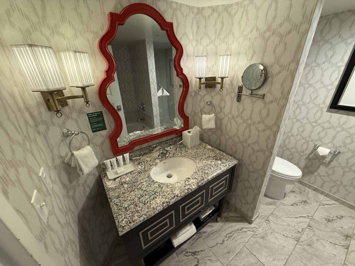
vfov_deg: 85.7
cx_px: 178
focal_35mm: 14
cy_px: 133
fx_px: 144
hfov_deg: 102.1
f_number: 2.2
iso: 320
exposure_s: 1/60
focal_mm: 2.22
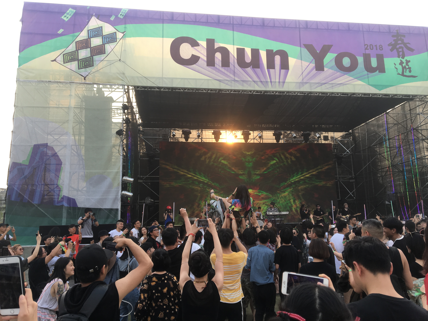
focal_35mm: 29
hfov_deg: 61.7
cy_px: 160
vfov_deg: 48.2
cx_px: 214
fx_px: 359
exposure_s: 1/215
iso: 25
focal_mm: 4.15
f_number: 2.2
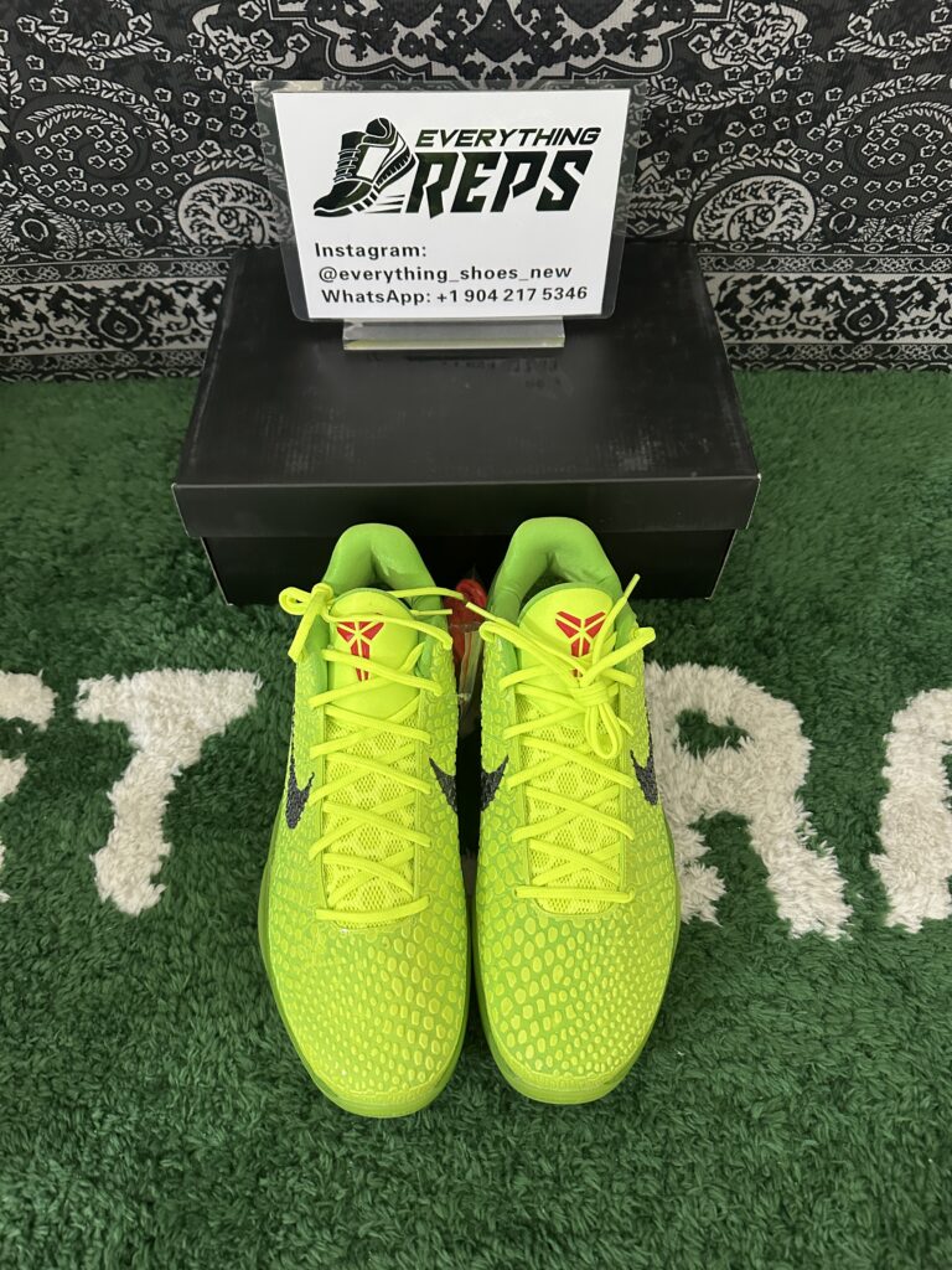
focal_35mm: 24
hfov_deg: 56.8
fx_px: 880
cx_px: 476
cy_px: 635
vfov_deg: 71.6
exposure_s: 1/60
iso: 500
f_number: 1.78
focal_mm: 6.86
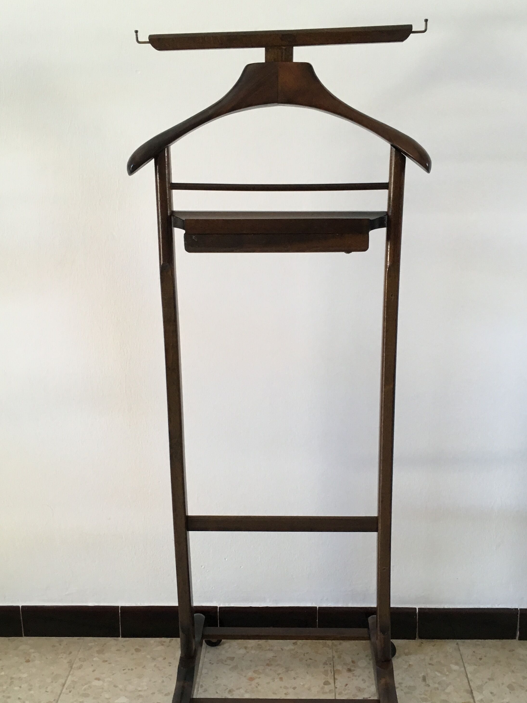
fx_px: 812
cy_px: 377
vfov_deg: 46.8
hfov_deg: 35.9
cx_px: 287
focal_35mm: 40
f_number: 2.2
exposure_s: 1/33
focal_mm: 4.15
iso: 64
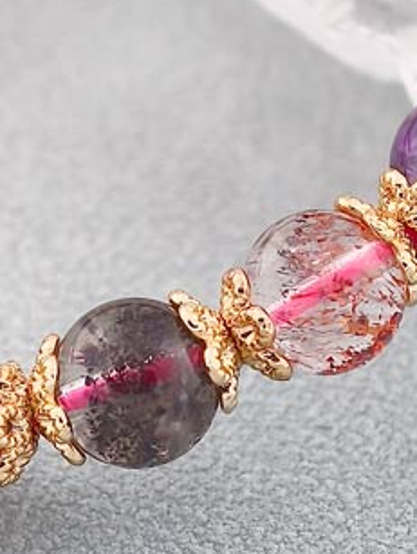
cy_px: -84
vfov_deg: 6.2
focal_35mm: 319
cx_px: -54
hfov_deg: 4.7
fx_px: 5113
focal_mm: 22.48
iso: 125
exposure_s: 1/160
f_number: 2.67
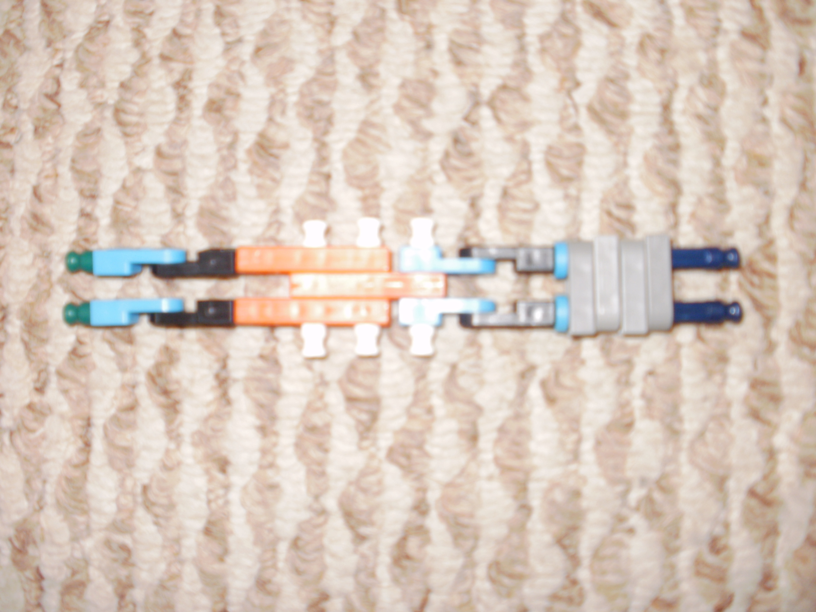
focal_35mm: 36
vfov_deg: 39.7
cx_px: 408
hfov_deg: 51.4
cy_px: 306
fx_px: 849
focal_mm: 6.3
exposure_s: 1/30
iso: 125
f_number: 3.5
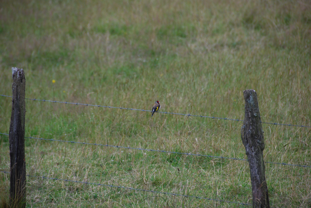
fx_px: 2594
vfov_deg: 4.6
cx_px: 156
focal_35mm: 300
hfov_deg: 6.9
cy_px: 104
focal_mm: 200
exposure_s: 1/125
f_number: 5.6
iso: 200
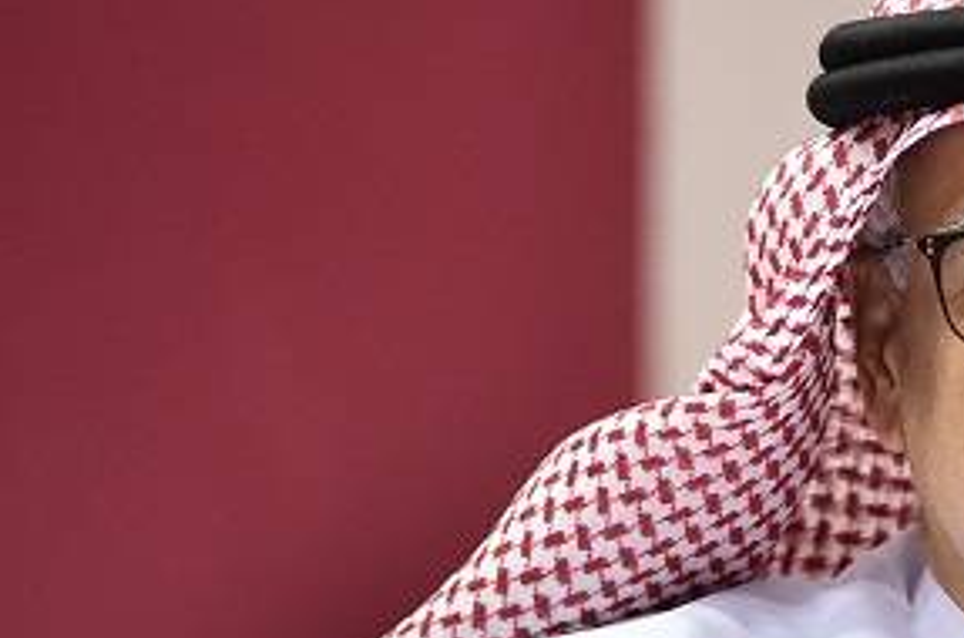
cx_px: 1139
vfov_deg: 2.4
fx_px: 14909
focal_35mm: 558
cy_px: 839
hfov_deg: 3.7
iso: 2500
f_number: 2.8
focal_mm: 160
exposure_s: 1/320
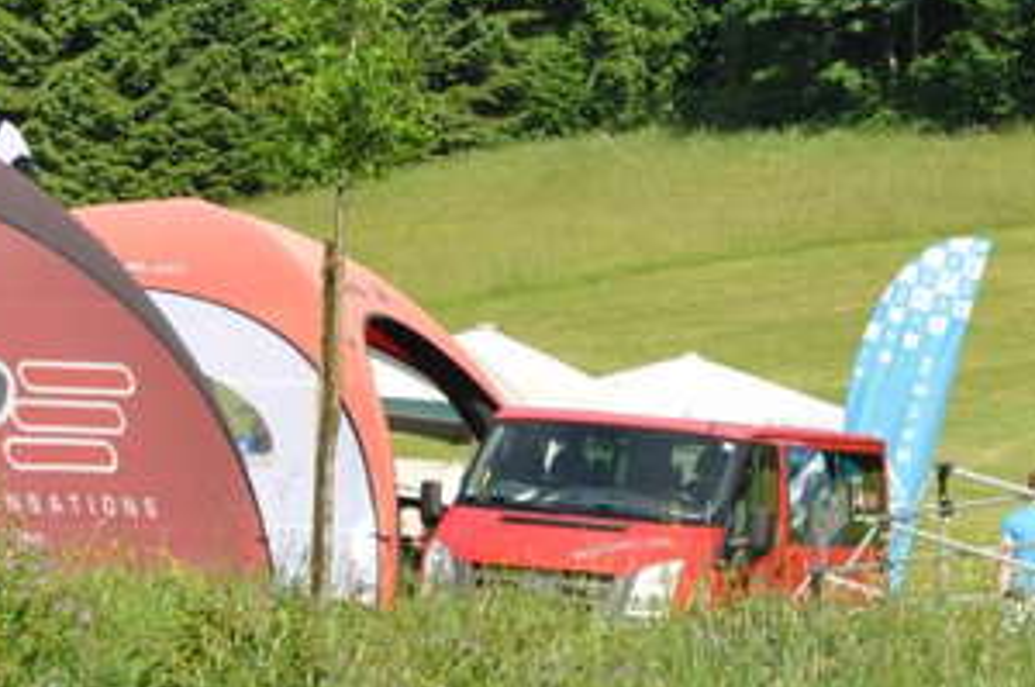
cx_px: 932
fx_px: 9654
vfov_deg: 4.1
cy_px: 28
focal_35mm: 336
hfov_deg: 6.1
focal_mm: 85
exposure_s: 1/320
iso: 200
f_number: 8
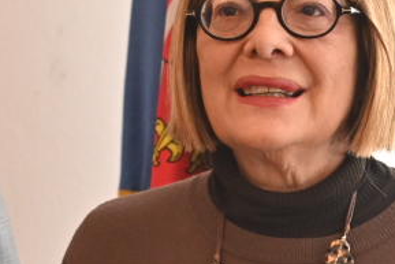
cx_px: 120
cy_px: 200
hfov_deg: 9.2
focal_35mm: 224
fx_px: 2459
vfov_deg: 6.1
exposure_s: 1/320
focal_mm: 40
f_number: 3.2
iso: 2000
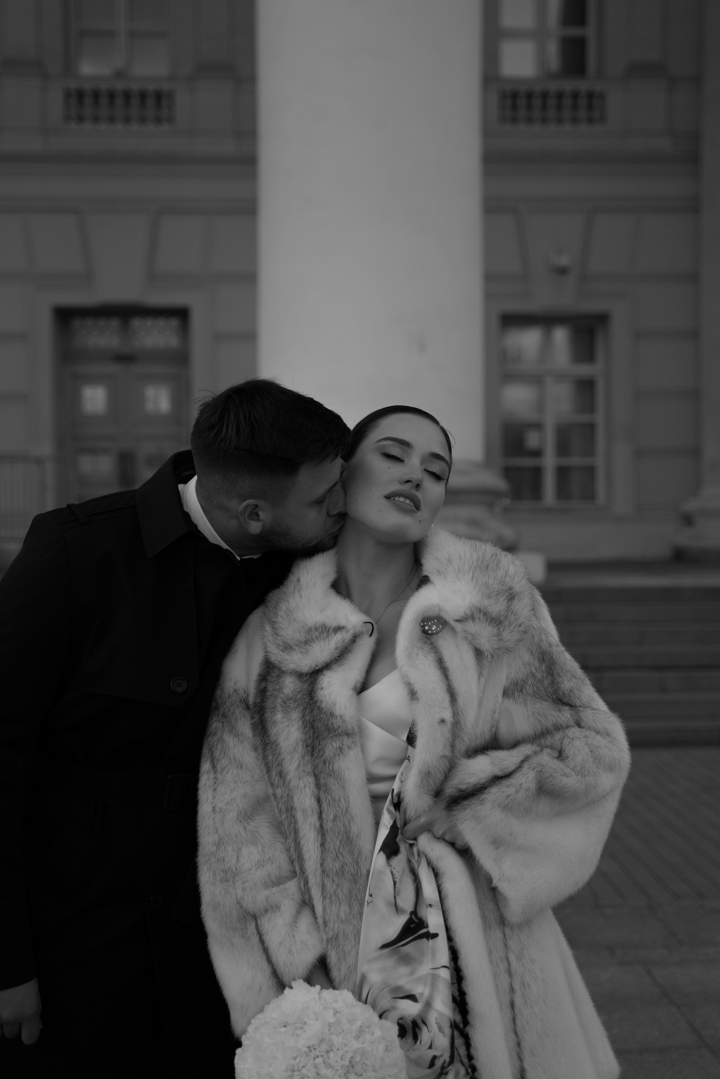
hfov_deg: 27.5
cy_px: 540
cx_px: 360
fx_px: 1470
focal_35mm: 49
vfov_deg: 40.3
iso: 250
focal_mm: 49
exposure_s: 1/200
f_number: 2.8
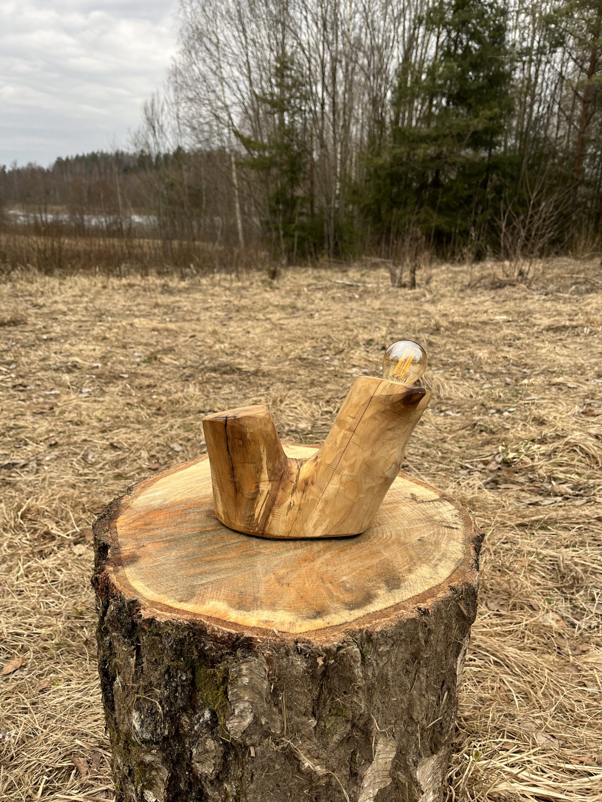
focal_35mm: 26
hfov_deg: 53.1
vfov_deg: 67.3
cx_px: 301
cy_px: 401
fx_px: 603
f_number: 1.6
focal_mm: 5.1
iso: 40
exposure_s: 1/203
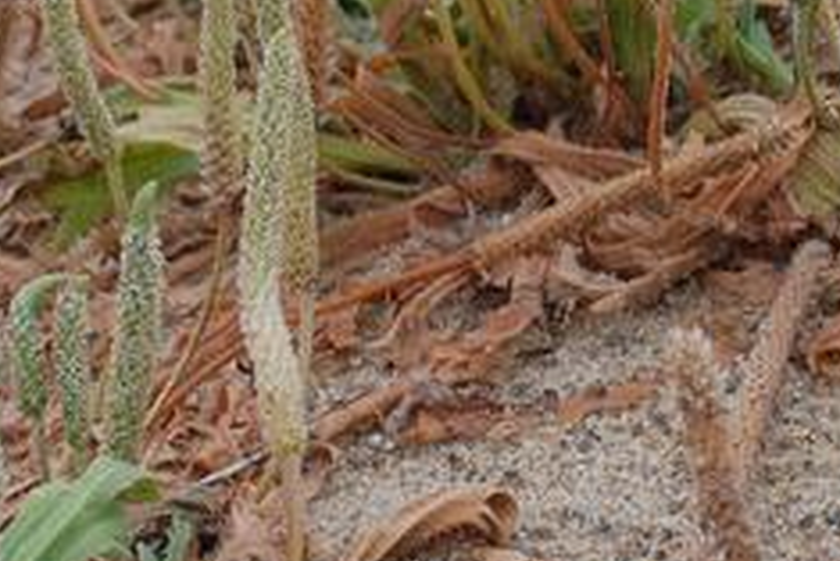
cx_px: 937
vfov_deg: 10.9
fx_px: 2918
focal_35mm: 125
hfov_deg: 15.9
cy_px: 16
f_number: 8
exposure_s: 1/60
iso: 200
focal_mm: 28
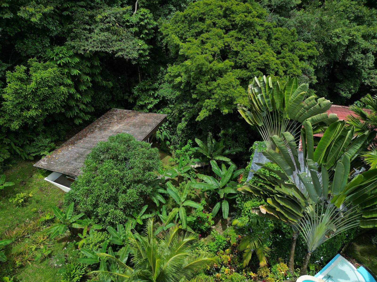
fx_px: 261
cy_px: 141
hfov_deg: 71.6
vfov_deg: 56.8
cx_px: 188
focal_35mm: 24
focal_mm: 6.72
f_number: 1.7
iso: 110
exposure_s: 1/2500
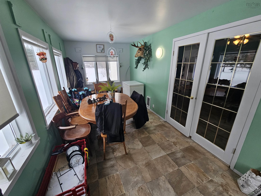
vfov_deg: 89.9
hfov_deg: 106.2
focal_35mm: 13
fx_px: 98
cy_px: 98
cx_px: 130
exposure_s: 1/120
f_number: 2.2
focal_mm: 2.2
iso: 100
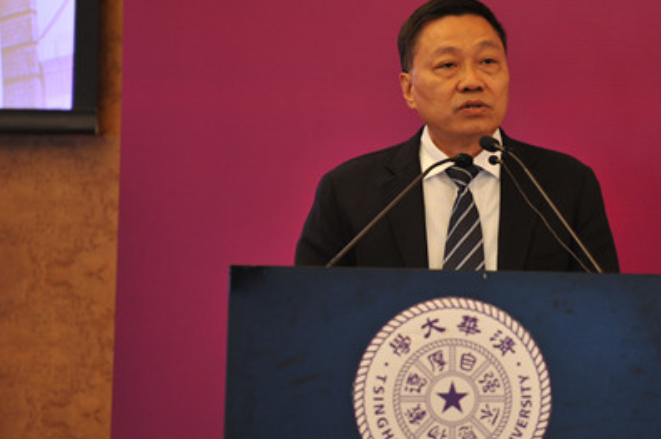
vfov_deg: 4.5
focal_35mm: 303
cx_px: 466
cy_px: 168
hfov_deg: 6.8
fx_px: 5557
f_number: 3.2
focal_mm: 200
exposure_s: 1/160
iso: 1250
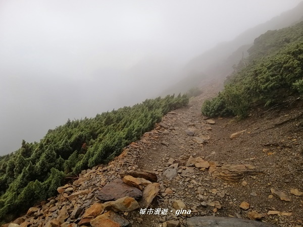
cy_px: 114
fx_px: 228
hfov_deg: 67.3
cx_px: 152
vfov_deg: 53.1
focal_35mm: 26
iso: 50
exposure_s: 1/150
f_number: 2.2
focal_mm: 3.81
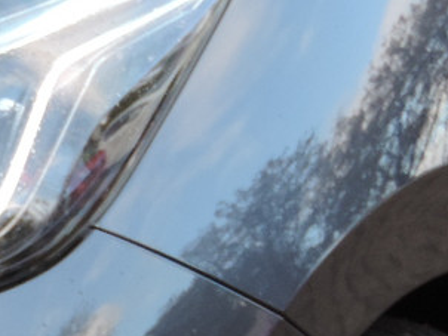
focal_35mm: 572
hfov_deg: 3.4
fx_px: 7409
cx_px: -344
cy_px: 444
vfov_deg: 2.6
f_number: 4.2
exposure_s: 1/100
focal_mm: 21.4
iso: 180
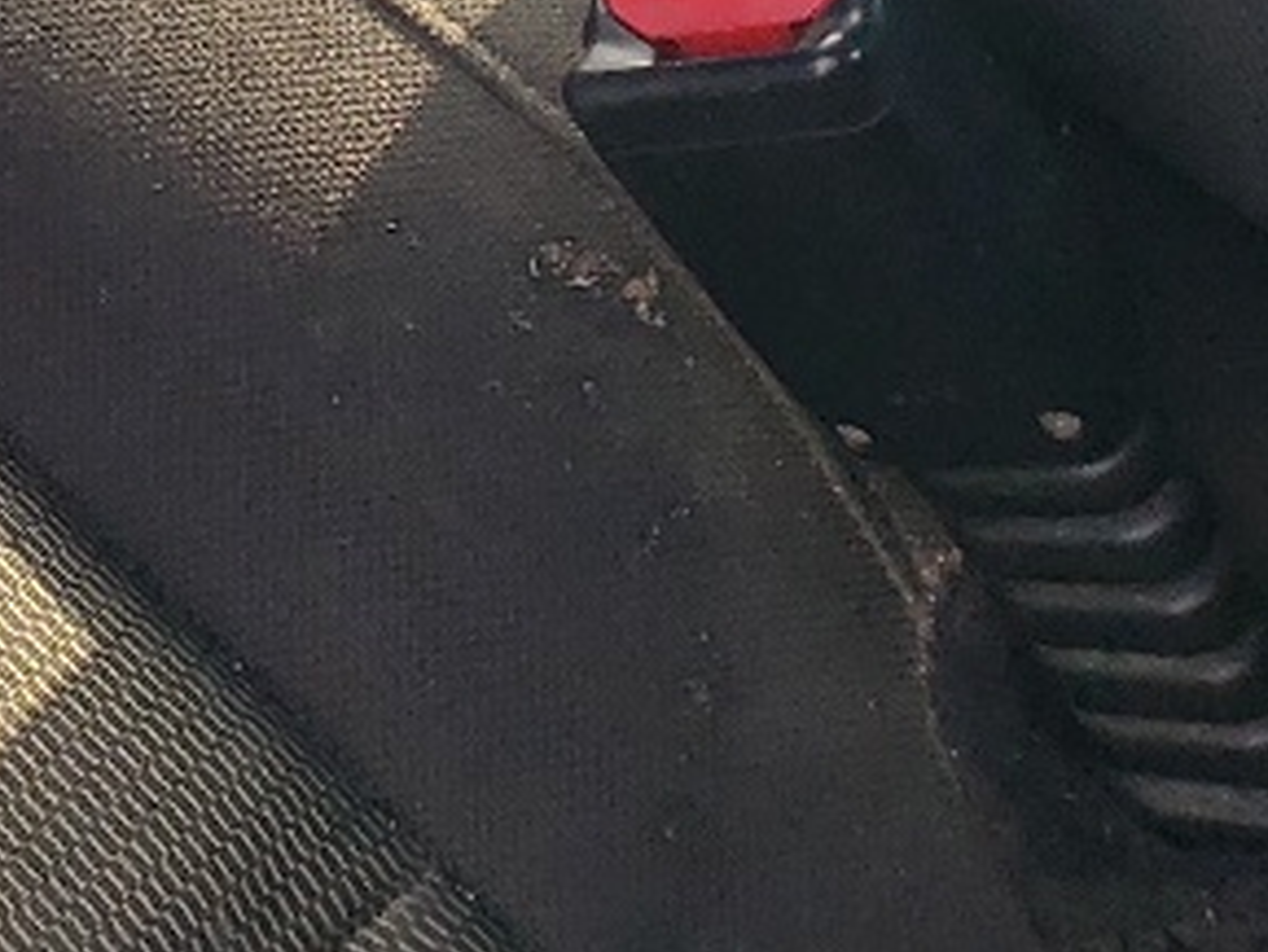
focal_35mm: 144
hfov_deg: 12.2
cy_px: -1452
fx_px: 5277
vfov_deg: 9.1
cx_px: -1224
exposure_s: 1/238
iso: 50
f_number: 1.5
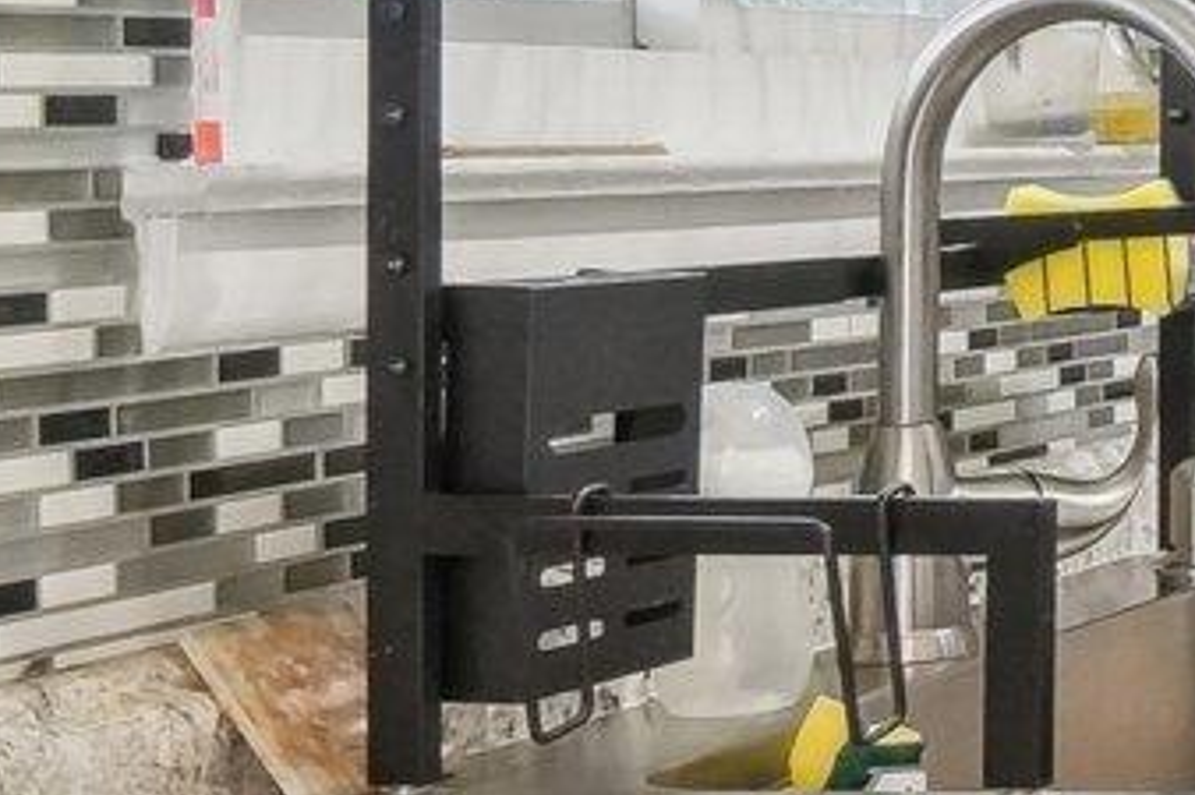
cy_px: 157
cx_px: 2673
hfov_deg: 15.4
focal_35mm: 91
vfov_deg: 14.9
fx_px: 3019
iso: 2500
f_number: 8
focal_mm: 10
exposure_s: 1/30
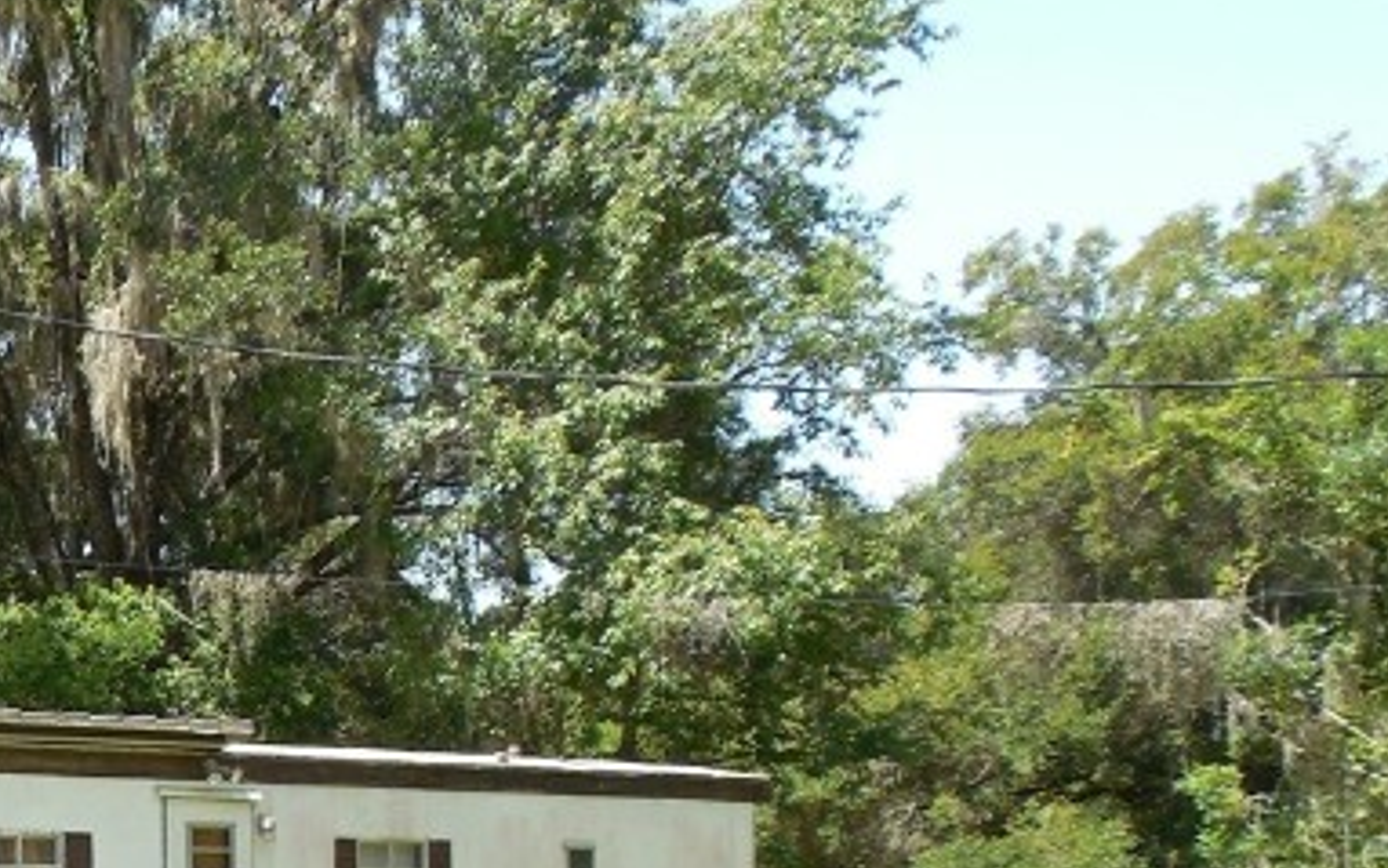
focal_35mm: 71
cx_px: -218
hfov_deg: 26.2
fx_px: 2687
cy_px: 846
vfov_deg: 18.0
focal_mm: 4.5
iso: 125
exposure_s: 1/400
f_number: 3.3
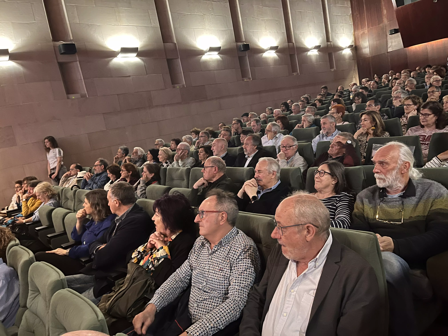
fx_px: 336
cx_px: 224
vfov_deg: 53.1
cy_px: 168
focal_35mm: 26
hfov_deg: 67.3
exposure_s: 1/25
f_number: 1.6
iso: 1000
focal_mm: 5.1
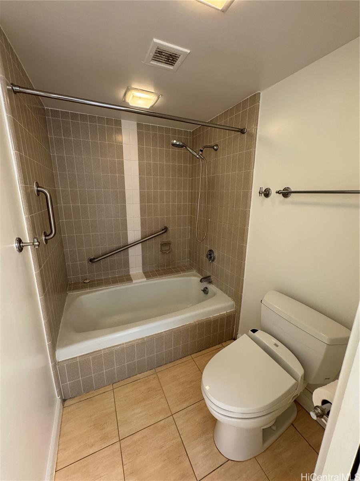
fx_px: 194
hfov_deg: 85.7
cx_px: 180
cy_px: 240
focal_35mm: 14
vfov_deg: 102.1
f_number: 2.2
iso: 320
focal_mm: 2.22
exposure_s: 1/120
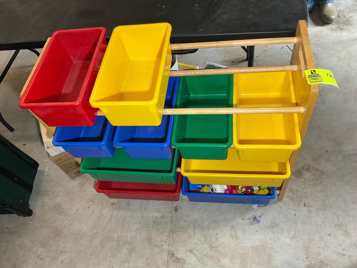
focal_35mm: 29
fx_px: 299
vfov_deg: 48.2
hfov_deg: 61.7
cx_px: 178
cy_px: 134
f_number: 1.8
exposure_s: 1/60
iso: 125
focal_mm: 3
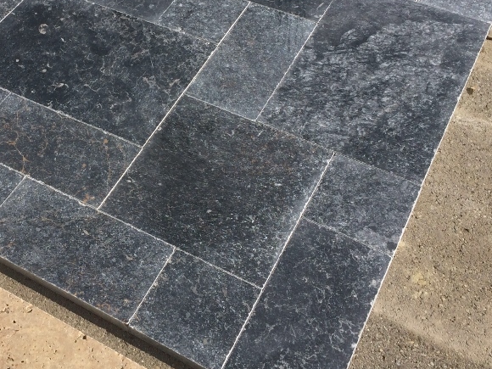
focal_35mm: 53
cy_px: 101
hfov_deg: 35.6
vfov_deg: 27.2
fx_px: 753
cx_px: 143
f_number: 2.2
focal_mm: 4.12
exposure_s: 1/2740
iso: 40
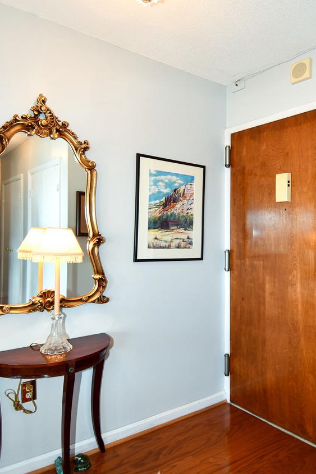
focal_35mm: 23
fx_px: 303
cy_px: 243
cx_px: 183
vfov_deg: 76.1
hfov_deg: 54.8
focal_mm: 12
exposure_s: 1/60
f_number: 4
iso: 400
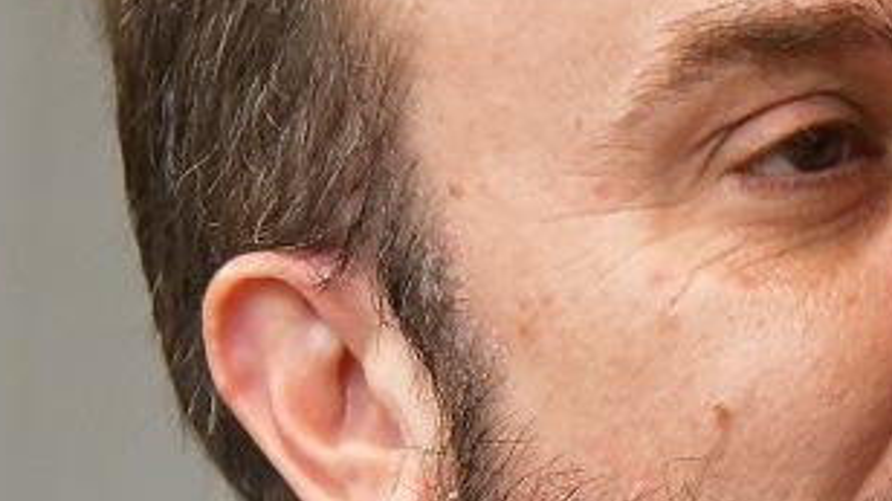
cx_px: 1008
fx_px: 10332
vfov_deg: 2.8
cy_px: 374
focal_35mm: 437
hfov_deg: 4.9
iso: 5000
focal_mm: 82
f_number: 4
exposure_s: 1/160
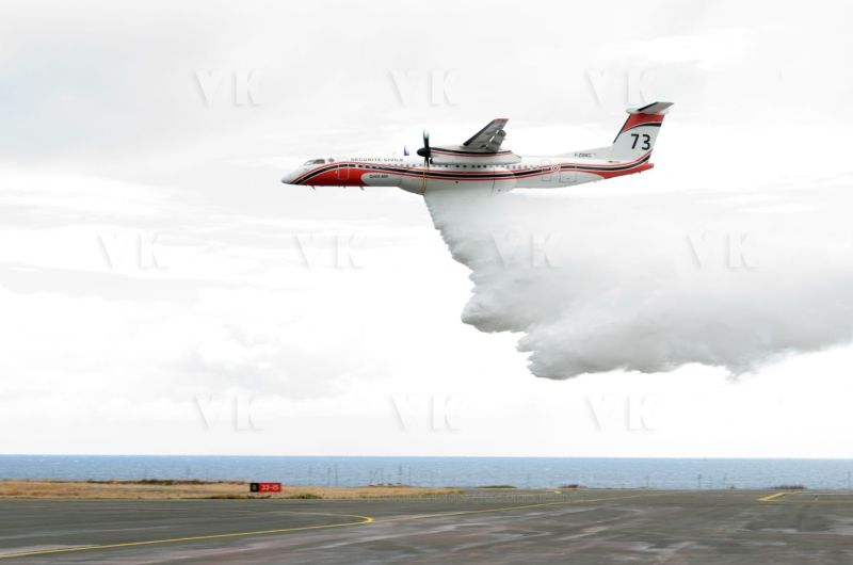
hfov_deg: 19.5
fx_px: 2483
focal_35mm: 105
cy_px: 282
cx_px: 426
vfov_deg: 13.0
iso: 400
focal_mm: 70
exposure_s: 1/250
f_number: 8
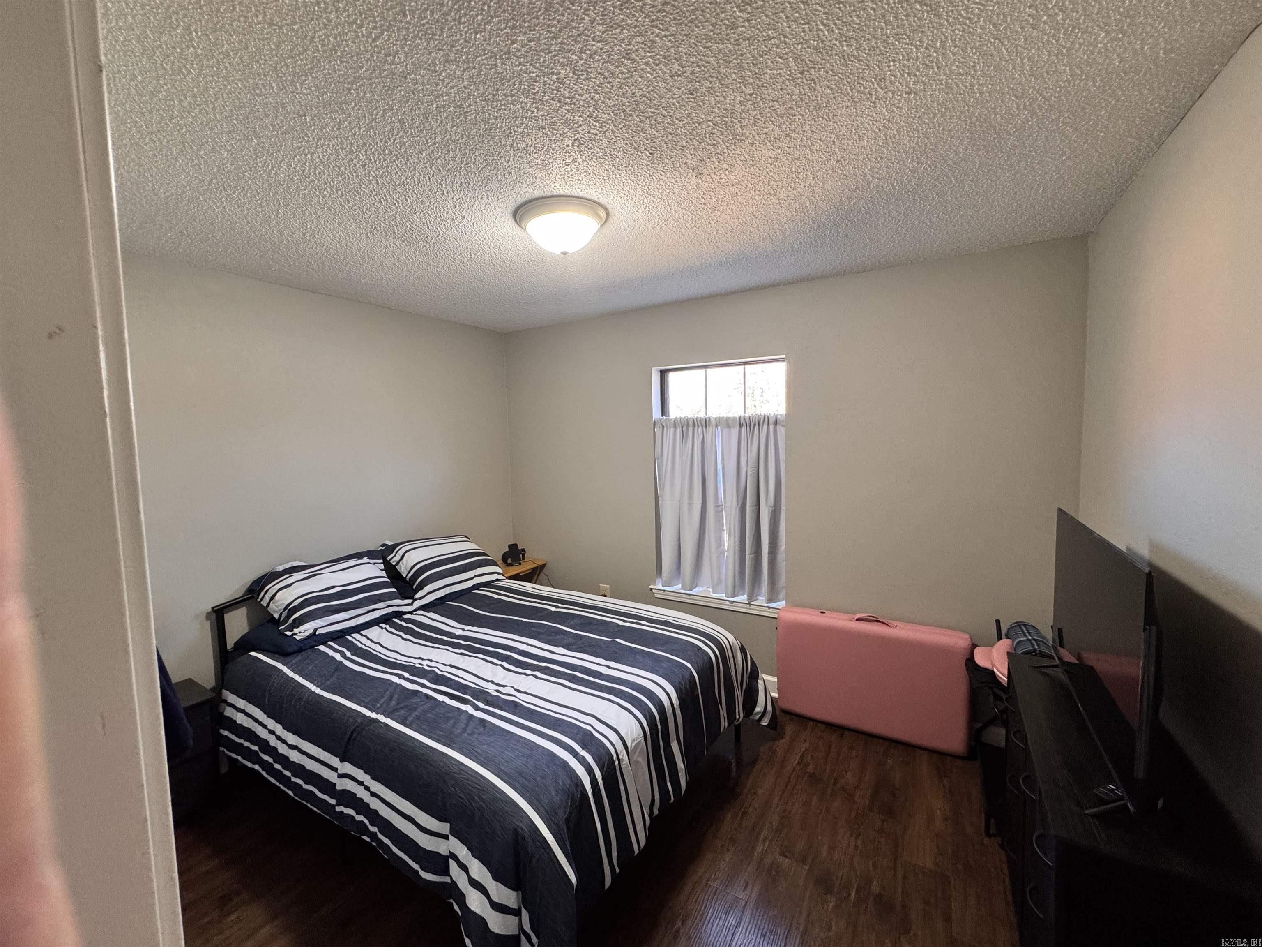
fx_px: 510
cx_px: 631
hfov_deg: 102.1
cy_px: 474
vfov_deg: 85.7
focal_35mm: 14
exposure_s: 1/60
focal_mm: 2.22
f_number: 2.2
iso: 250
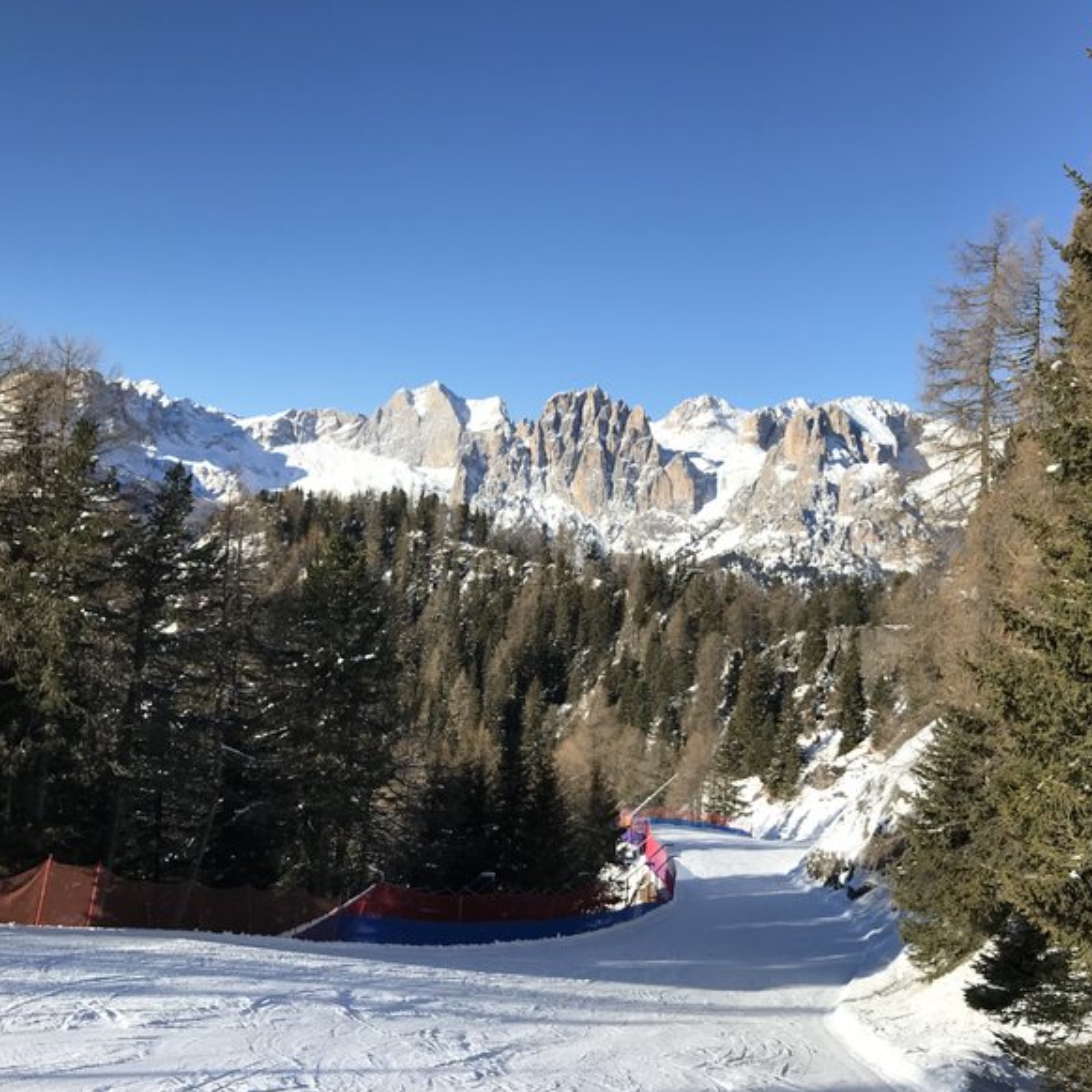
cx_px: 659
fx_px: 1213
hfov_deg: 48.1
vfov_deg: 48.4
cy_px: 535
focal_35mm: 34
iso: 20
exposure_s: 1/2591
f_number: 1.8
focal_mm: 3.99
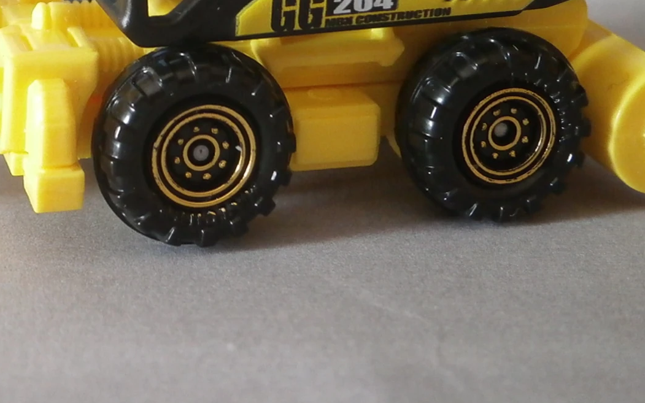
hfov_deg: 22.7
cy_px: -10
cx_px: 203
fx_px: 1600
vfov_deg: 14.1
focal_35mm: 91
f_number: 3.4
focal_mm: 8.3
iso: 400
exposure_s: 1/30
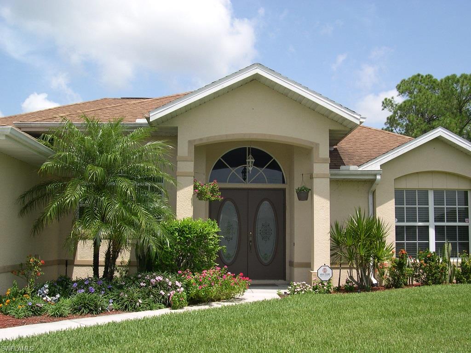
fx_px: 517
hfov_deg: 49.0
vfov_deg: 37.7
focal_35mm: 38
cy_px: 176
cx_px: 236
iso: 100
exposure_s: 1/183
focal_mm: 8
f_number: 7.6
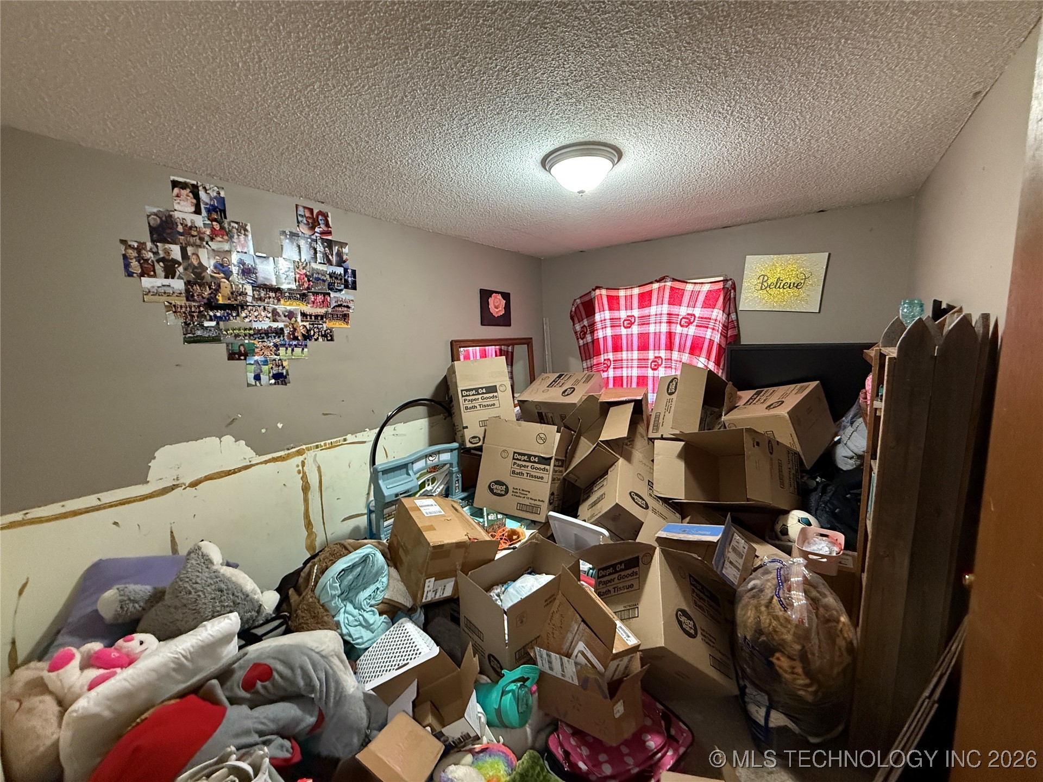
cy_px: 391
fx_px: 422
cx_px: 522
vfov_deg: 85.7
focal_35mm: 14
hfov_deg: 102.1
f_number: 2.2
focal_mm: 2.22
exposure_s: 1/60
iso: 640
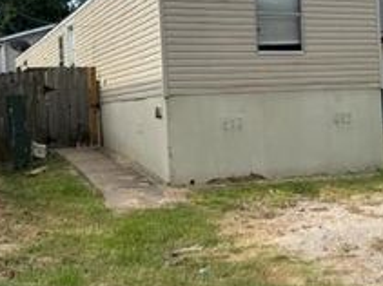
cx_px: 267
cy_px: 95
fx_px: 630
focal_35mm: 57
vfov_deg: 25.5
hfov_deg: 33.4
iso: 80
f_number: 1.78
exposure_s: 1/2469
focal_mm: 6.86
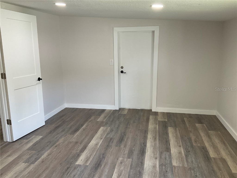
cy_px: 89
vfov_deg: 48.2
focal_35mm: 29
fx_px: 199
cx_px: 118
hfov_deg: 61.7
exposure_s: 1/120
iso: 64
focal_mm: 3
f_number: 1.8
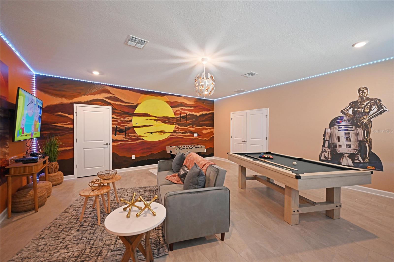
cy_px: 131
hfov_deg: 104.3
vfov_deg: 81.2
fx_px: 153
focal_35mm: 14
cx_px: 197
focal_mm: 14
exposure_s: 1/125
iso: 900
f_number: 2.8
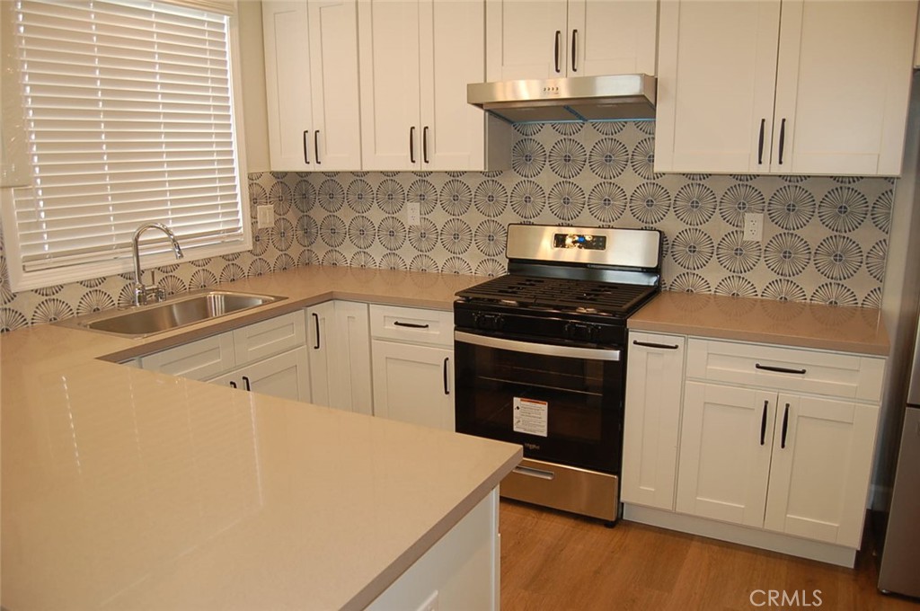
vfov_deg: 47.8
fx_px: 689
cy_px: 306
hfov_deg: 67.4
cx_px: 460
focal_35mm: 27
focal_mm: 18
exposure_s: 1/60
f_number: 3.5
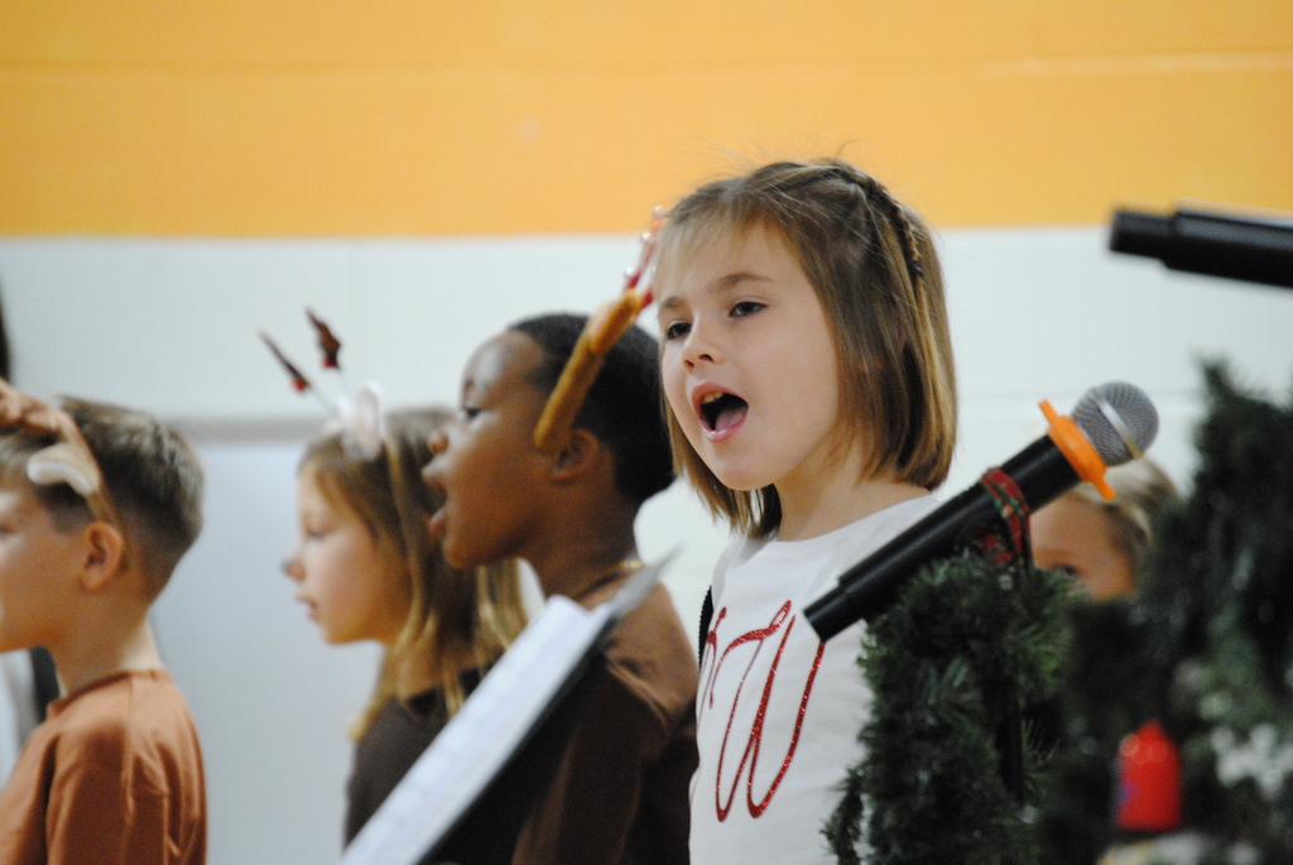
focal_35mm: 300
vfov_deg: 4.6
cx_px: 646
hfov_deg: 6.9
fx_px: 10786
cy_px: 432
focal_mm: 200
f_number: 5.6
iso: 1600
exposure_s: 1/30
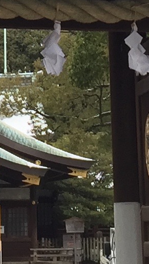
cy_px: -243
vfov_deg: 10.1
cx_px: 28
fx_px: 1399
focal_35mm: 199
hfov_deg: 6.1
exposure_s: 1/199
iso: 32
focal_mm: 4.15
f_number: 2.2
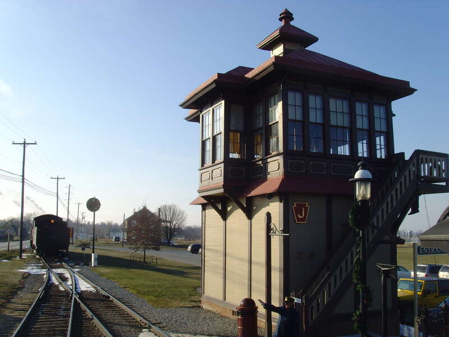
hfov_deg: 47.9
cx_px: 224
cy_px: 168
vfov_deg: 36.8
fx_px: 506
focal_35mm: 39
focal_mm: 6.6
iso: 80
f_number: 6.3
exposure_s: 1/250
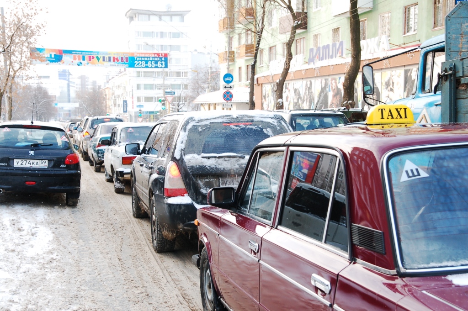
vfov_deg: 28.0
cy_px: 156
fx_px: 623
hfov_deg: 41.1
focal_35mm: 48
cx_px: 234
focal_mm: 32
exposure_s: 1/160
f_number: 6.3
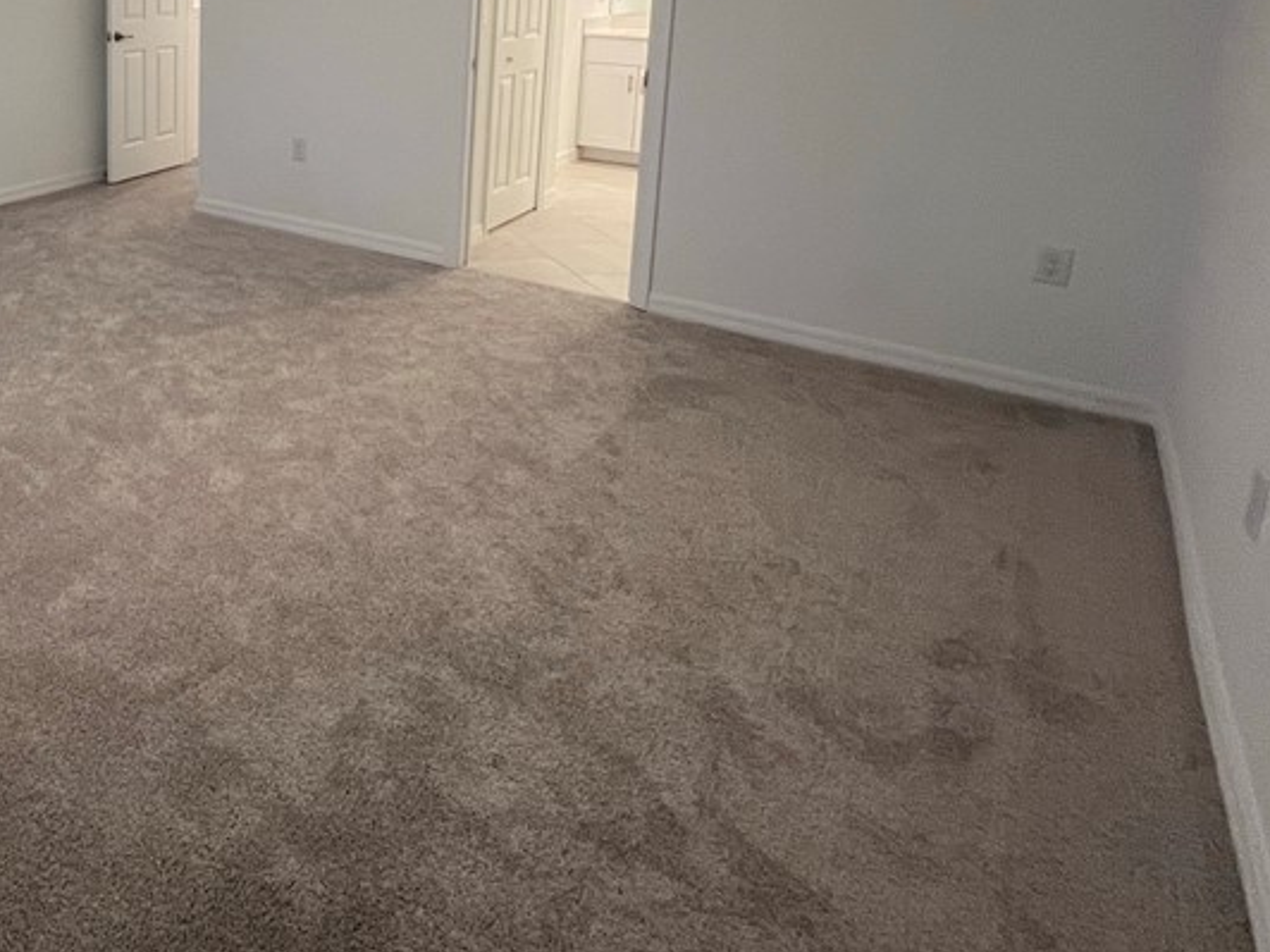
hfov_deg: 59.3
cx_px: 131
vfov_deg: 49.5
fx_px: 917
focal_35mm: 25
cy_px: 115
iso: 250
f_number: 1.8
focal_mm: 1.57
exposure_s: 1/60
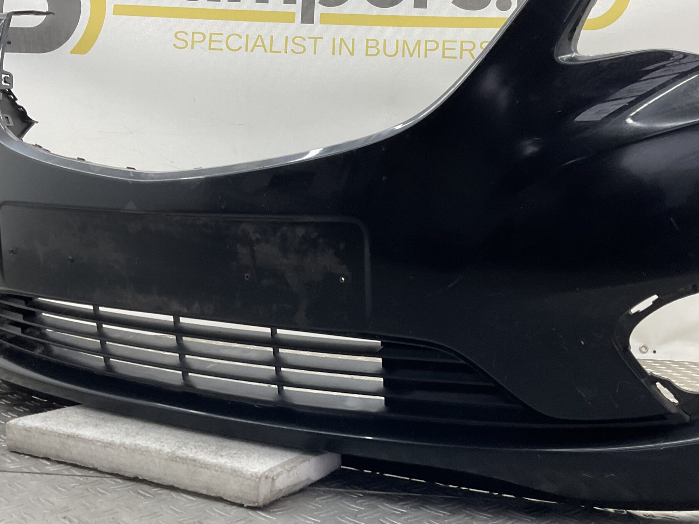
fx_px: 828
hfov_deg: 45.8
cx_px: 327
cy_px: 296
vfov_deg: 35.1
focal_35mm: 41
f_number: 1.8
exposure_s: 1/120
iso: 40
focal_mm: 3
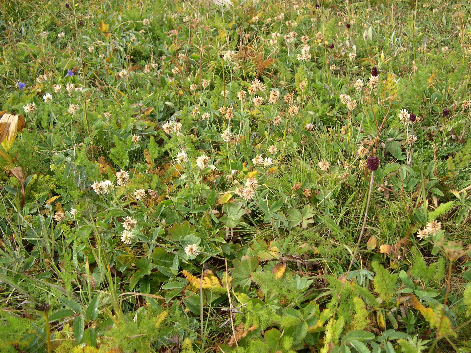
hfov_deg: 49.0
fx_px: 517
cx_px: 236
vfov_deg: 37.7
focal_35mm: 38
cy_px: 176
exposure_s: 1/416
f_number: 2.8
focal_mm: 8
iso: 100
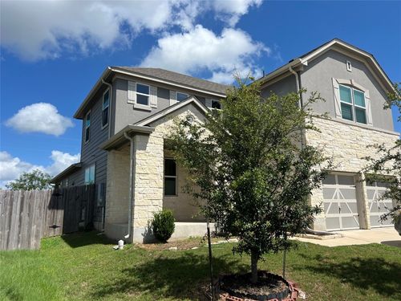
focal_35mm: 26
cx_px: 200
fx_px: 301
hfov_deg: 67.3
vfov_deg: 53.1
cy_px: 150
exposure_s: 1/5882
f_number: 1.5
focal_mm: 5.7
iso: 50
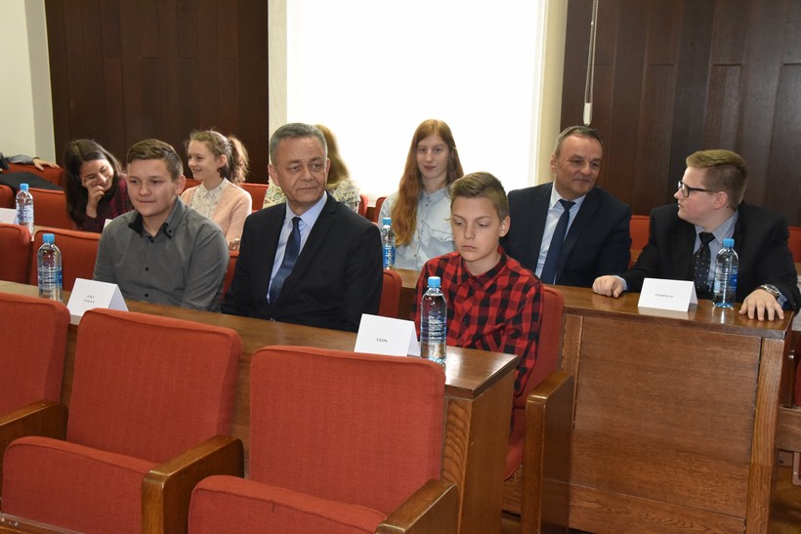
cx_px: 400
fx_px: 979
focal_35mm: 44
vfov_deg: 30.5
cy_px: 267
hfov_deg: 44.5
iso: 8000
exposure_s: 1/125
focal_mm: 44
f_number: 9
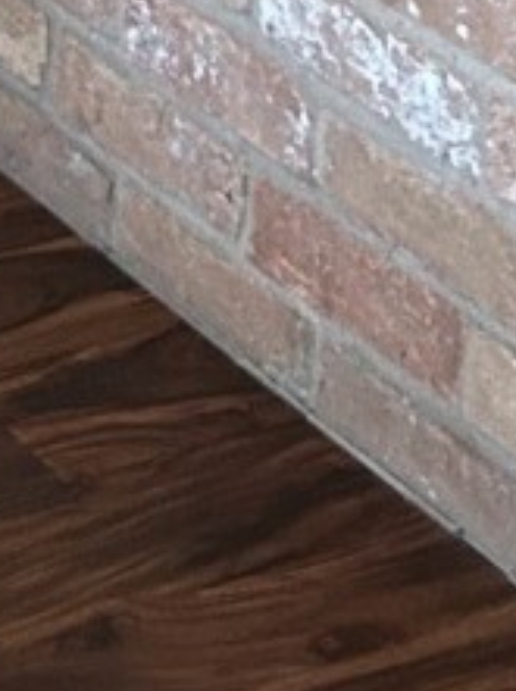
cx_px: -447
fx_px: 3608
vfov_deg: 9.9
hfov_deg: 7.9
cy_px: -860
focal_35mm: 181
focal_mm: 5.7
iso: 400
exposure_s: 1/60
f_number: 1.5
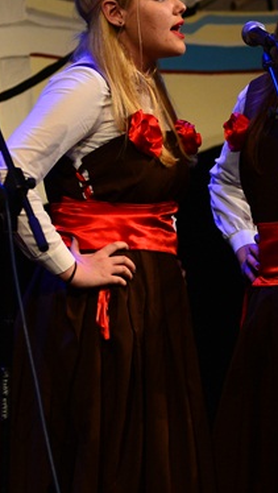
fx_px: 5060
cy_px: 133
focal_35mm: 387
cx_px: 285
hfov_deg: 3.1
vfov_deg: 5.6
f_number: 2.8
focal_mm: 135
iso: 1000
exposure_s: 1/250
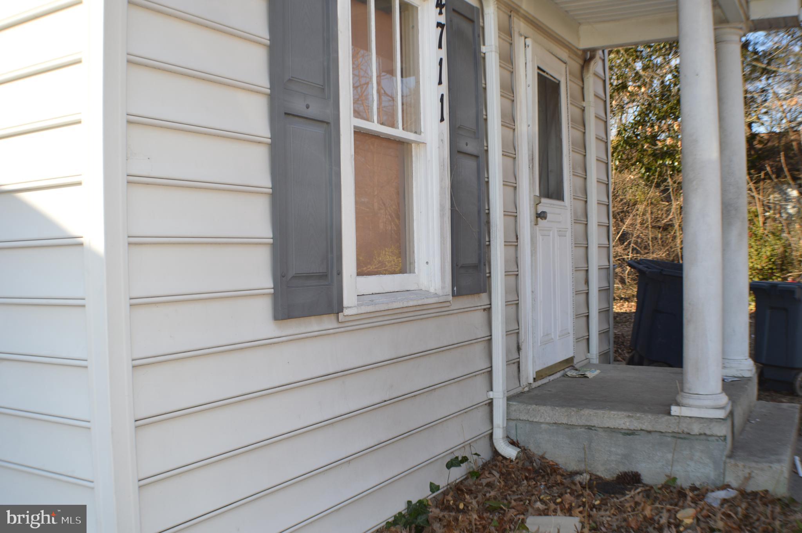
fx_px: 1001
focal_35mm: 45
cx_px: 401
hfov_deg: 43.6
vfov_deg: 29.8
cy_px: 266
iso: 100
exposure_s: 1/160
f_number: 4.5
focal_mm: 30
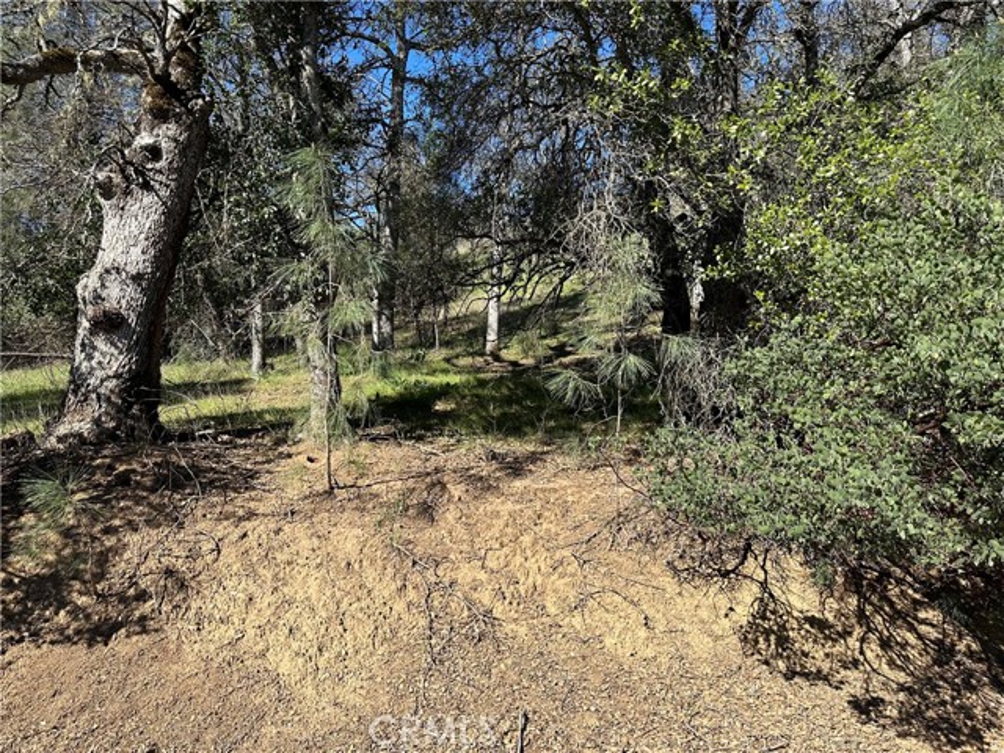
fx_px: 696
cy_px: 376
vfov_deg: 56.8
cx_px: 502
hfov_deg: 71.6
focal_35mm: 24
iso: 80
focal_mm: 6.86
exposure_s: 1/2469
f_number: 1.78
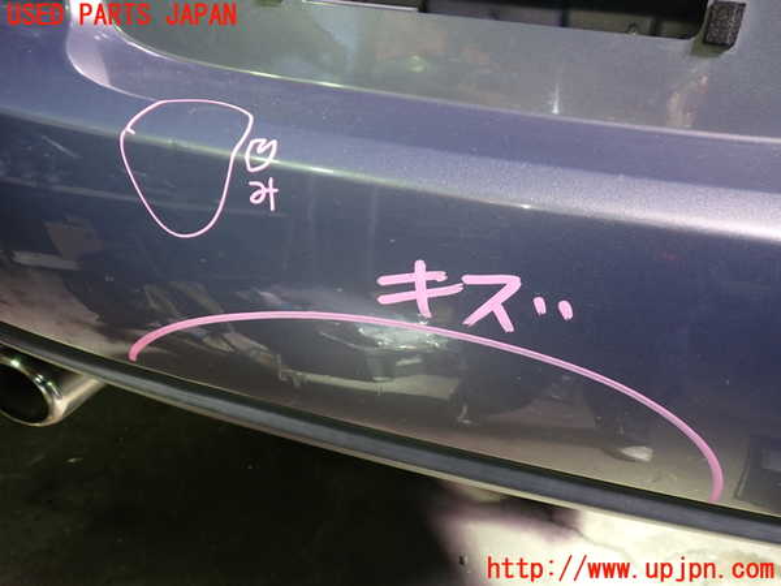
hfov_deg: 60.0
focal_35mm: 30
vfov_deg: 46.8
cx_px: 390
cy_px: 293
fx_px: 677
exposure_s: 1/60
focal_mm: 5.4
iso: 200
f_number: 2.3
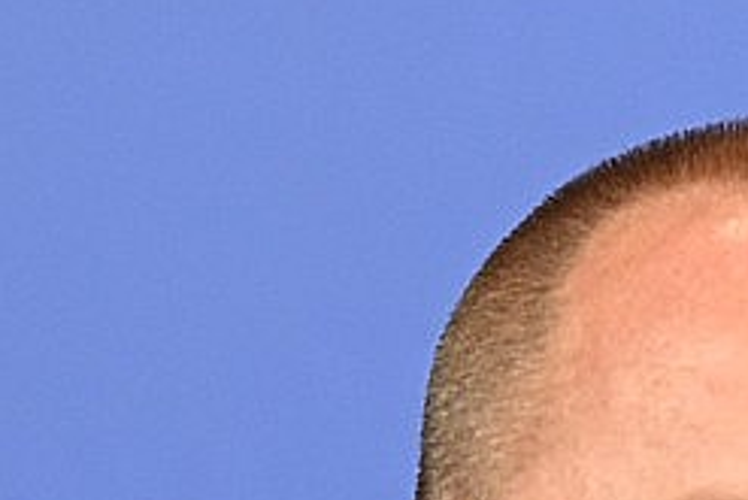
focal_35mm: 660
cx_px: 1441
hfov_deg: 3.1
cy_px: 1564
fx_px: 13721
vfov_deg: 2.1
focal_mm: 85
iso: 640
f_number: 2.8
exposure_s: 1/160
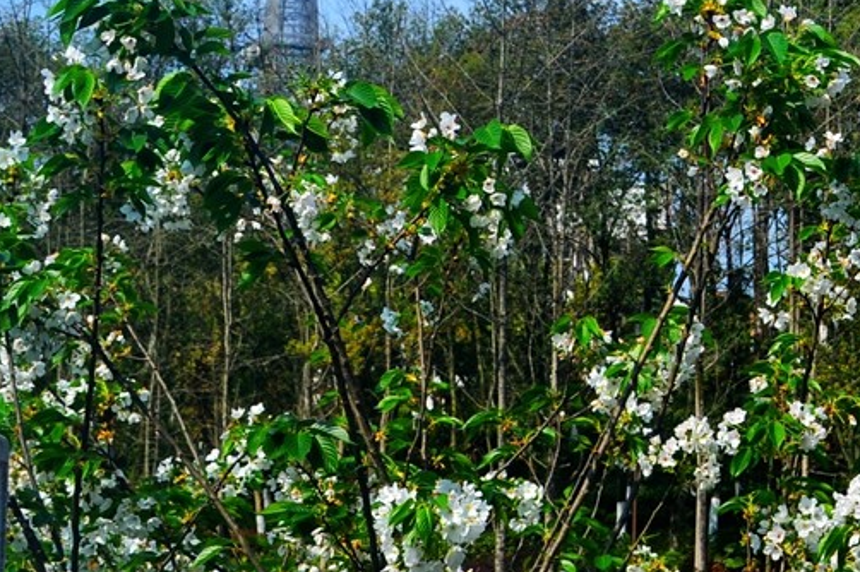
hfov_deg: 18.0
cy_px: 186
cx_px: 910
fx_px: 2626
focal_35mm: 110
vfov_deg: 12.4
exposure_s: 1/400
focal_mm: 34
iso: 400
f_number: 11
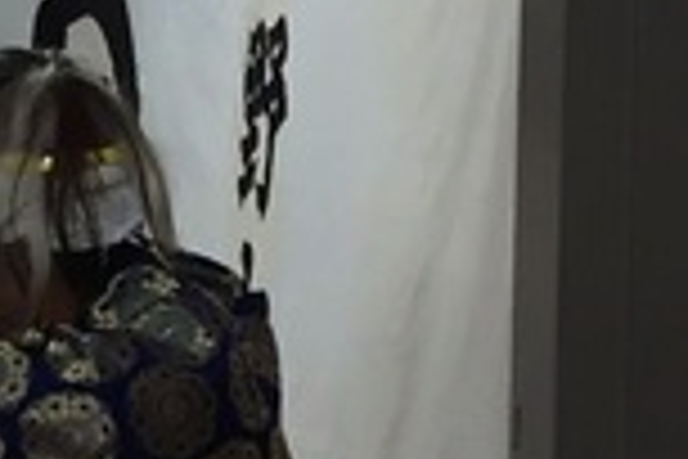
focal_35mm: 158
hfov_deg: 11.2
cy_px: 216
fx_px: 3019
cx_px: -877
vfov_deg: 8.7
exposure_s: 1/33
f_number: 2.2
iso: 40
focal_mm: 4.15
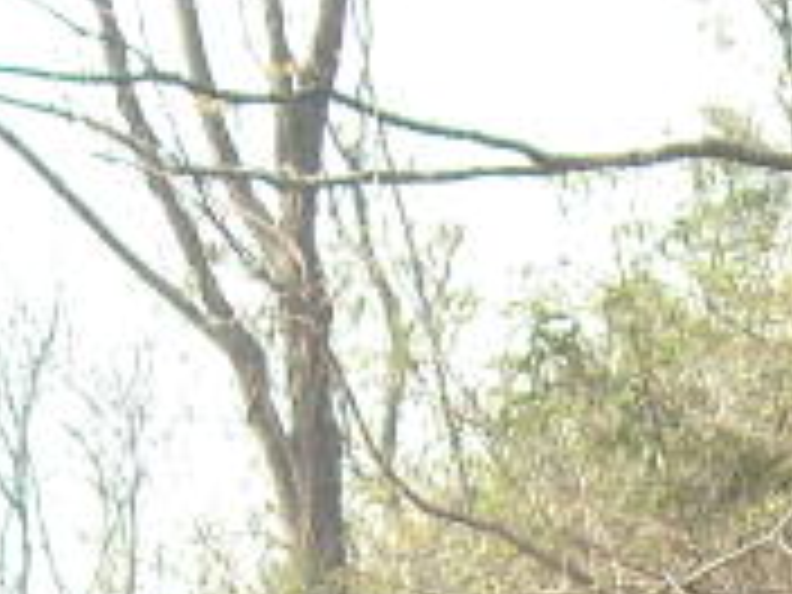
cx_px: 1382
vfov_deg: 6.8
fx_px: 4667
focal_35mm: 204
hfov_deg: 9.3
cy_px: 1485
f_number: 2.8
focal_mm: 5.7
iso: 64
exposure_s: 1/250
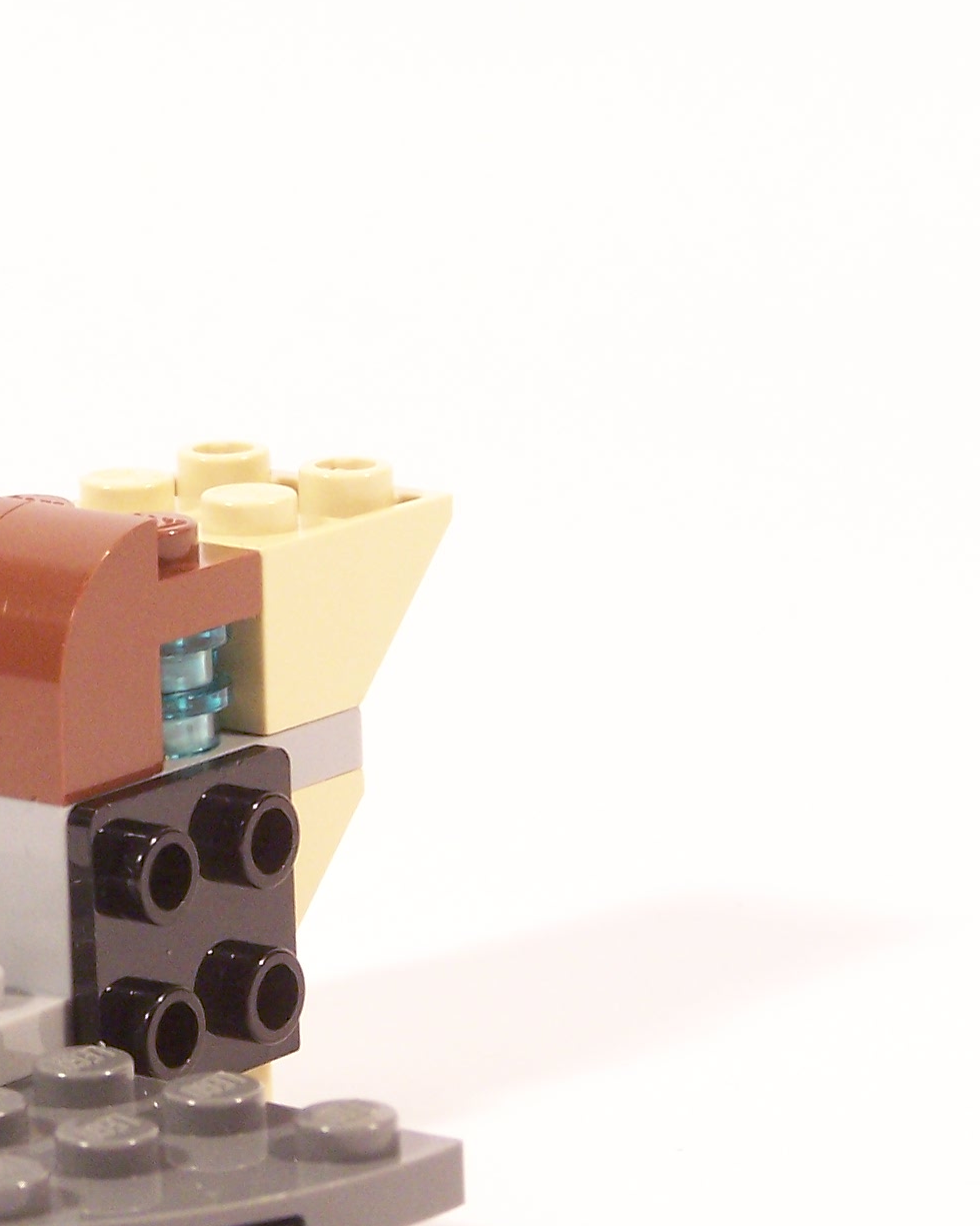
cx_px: -27
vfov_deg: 10.0
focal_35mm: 193
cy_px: 681
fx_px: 6997
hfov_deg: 8.0
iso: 200
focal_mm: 15.6
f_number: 3.6
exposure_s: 1/20
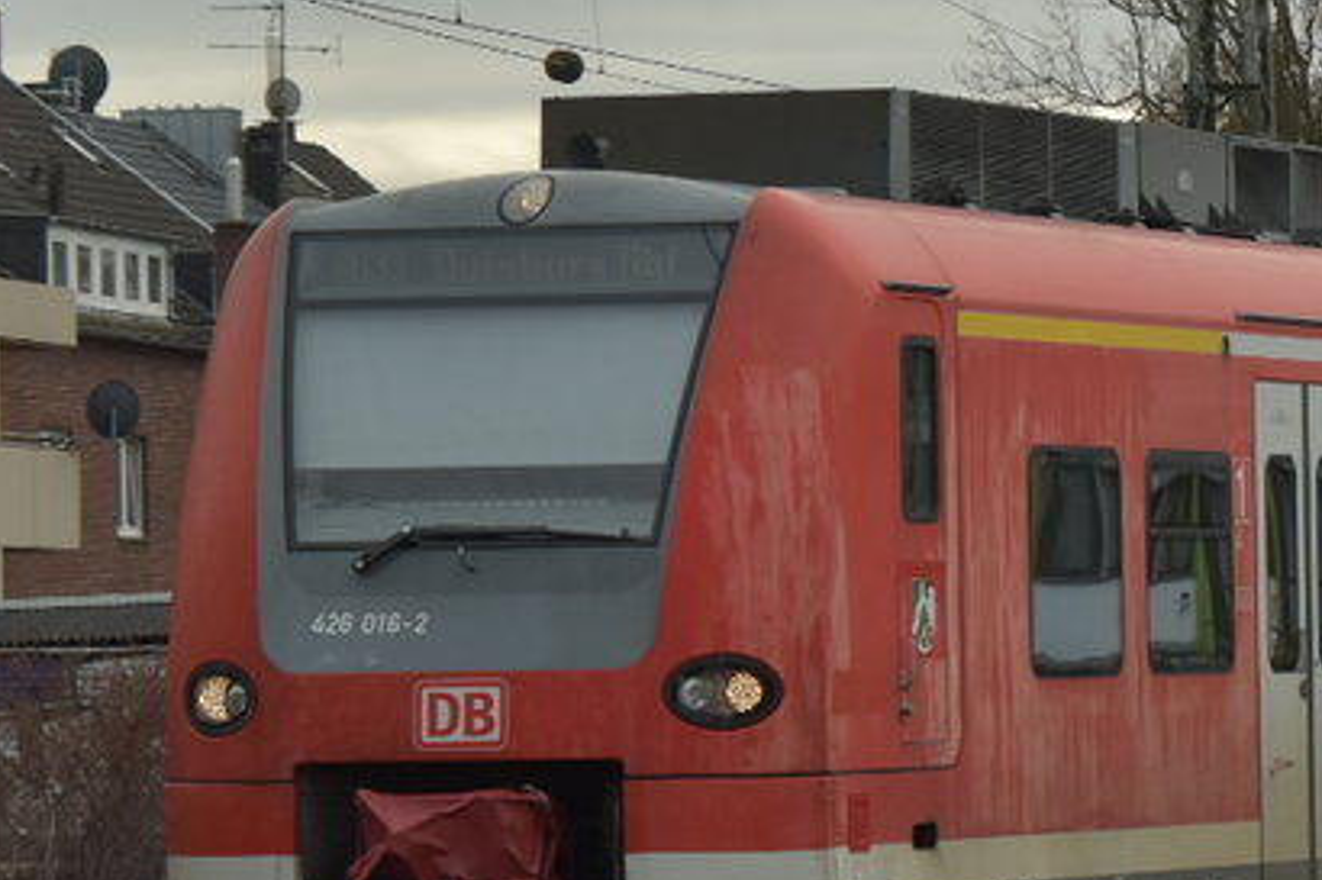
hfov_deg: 7.1
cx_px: 1351
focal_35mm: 290
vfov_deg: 4.7
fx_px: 10645
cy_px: 590
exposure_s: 1/400
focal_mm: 66
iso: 250
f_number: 8
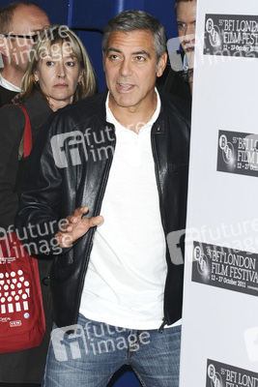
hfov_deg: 10.6
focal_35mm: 129
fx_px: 1385
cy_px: 194
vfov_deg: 15.9
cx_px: 129
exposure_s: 1/200
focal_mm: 86
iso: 320
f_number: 5.6
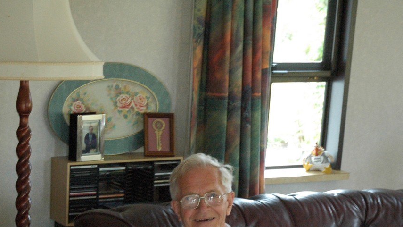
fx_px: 1122
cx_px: 71
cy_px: 235
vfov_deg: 11.4
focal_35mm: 105
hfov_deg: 20.1
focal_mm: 38
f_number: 4.2
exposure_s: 1/30
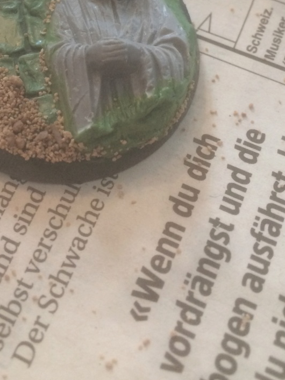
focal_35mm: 56
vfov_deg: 32.3
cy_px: 23
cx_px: 94
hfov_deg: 25.9
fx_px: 615
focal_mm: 4.15
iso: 160
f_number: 2.2
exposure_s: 1/33
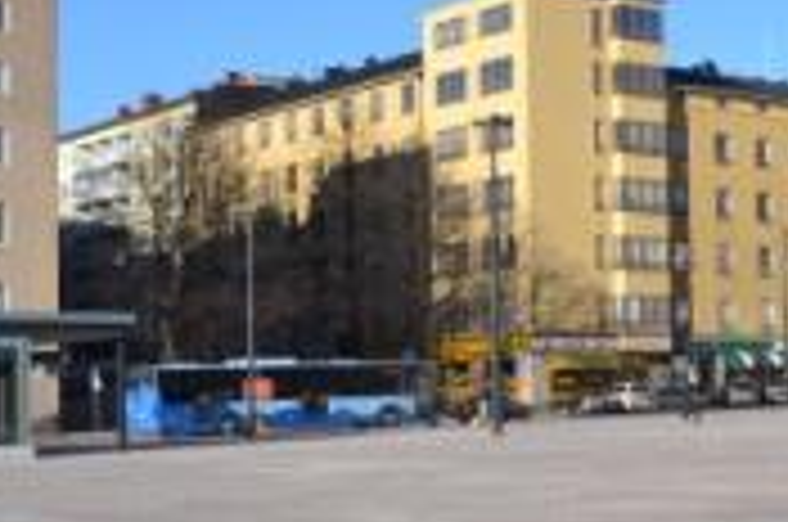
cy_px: 331
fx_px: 1682
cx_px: 689
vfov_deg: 17.6
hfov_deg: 25.6
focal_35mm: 77
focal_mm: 20
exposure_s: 1/250
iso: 100
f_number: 8
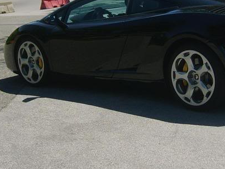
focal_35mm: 89
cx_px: 146
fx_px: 578
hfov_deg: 21.9
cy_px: 34
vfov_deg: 16.5
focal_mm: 5.8
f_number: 2.8
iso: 50
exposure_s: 1/1000
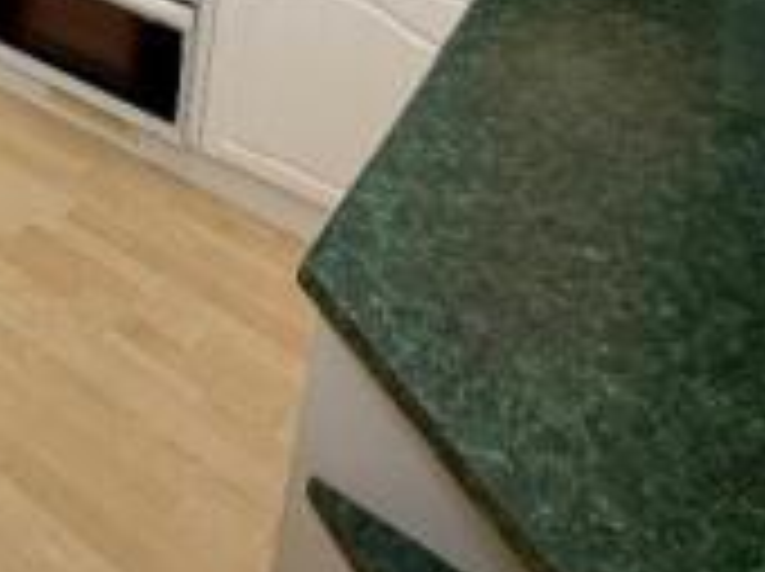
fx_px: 1059
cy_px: -268
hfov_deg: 33.1
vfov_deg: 24.2
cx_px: -133
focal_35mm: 48
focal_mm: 2.22
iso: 100
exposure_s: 1/100
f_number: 2.2
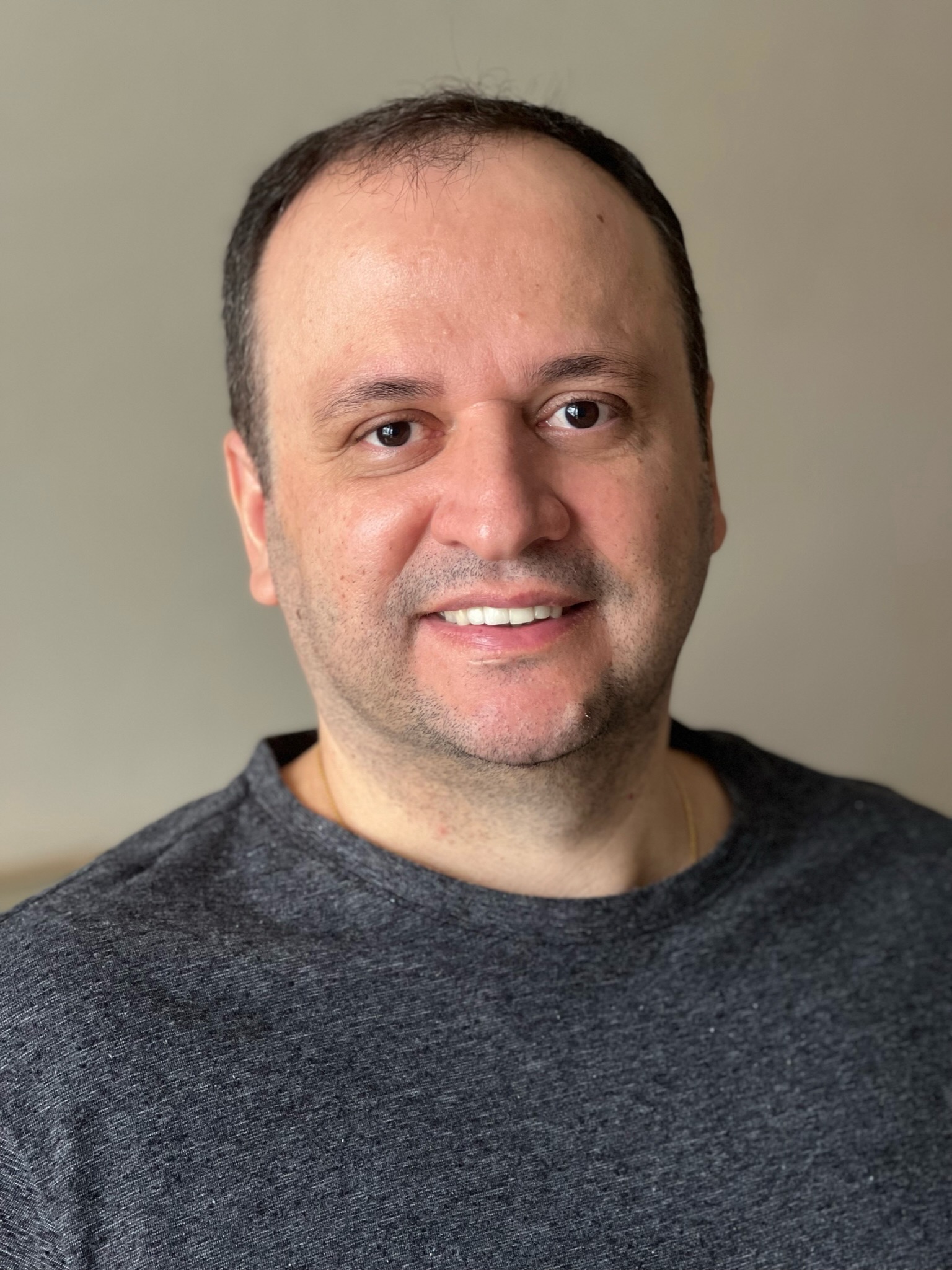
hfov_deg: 19.1
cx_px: 476
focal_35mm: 77
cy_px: 635
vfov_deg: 25.3
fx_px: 2824
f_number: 2.8
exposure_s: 1/40
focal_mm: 9
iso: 200
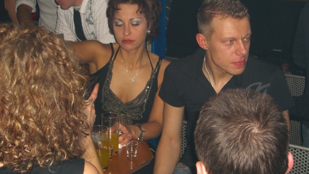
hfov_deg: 33.3
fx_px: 516
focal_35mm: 63
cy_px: 66
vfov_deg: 19.1
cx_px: 155
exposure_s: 1/60
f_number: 3.6
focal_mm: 11.8
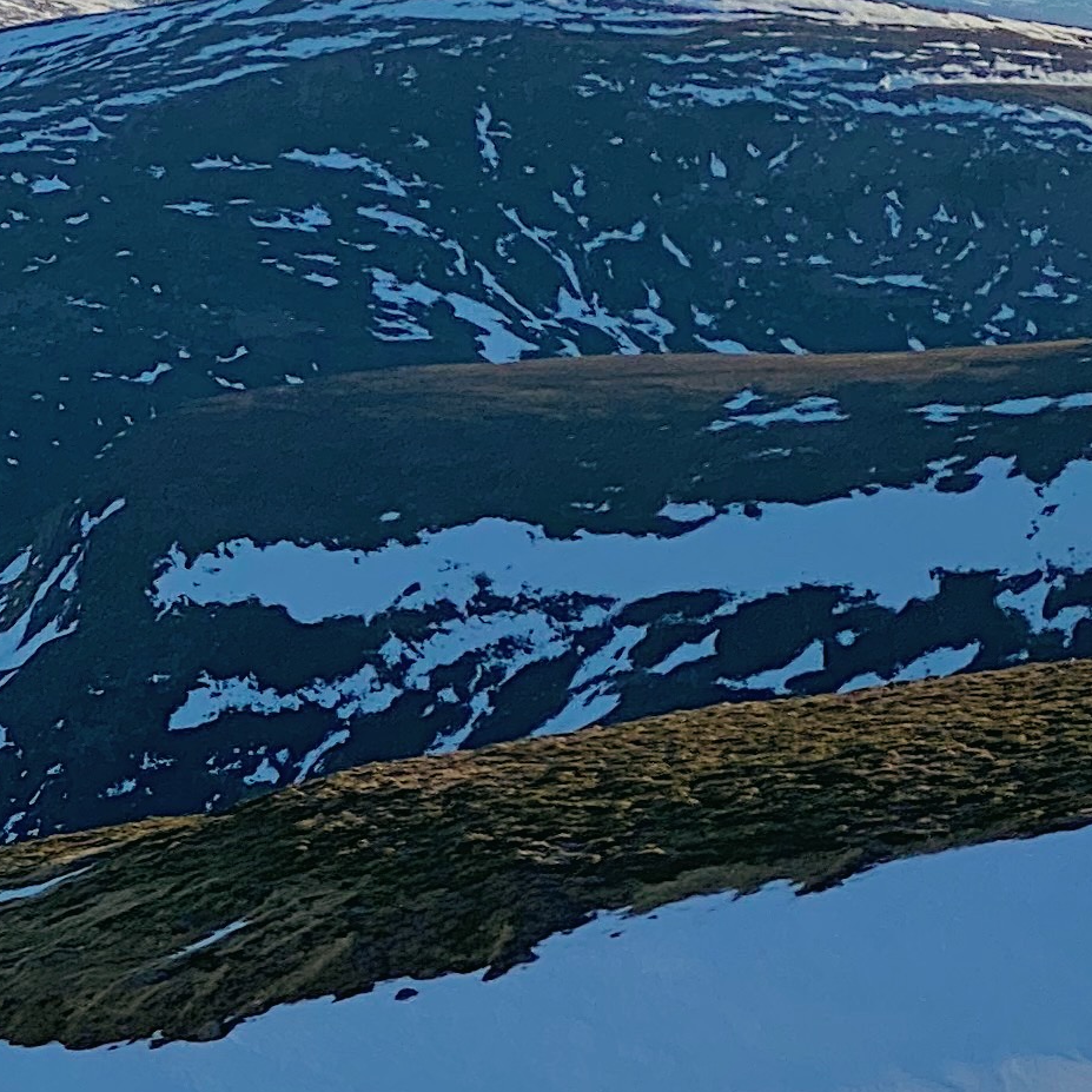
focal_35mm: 200
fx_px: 7138
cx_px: -940
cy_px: 1146
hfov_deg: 8.4
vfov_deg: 8.7
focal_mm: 6
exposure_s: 1/2398
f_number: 2
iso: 20
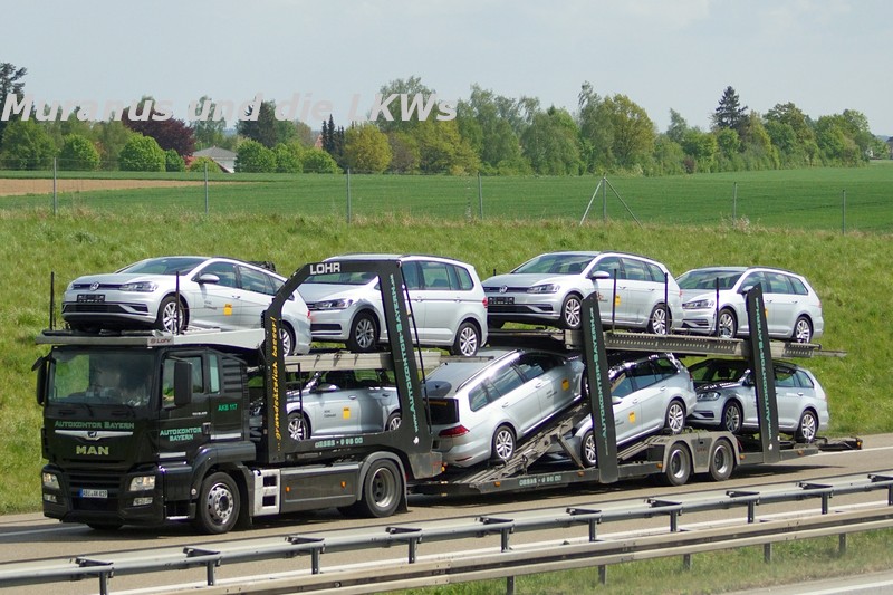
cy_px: 298
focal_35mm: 128
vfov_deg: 10.7
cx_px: 446
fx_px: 3162
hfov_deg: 16.1
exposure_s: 1/2500
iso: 500
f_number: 5
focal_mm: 85
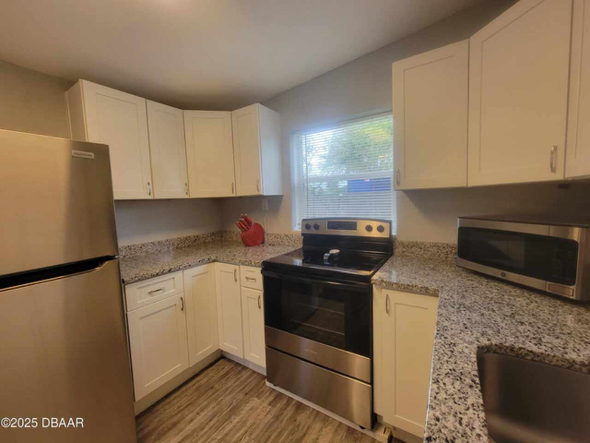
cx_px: 295
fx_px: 222
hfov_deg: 106.2
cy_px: 222
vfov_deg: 89.9
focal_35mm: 13
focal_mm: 2.2
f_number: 2.2
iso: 125
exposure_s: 1/60
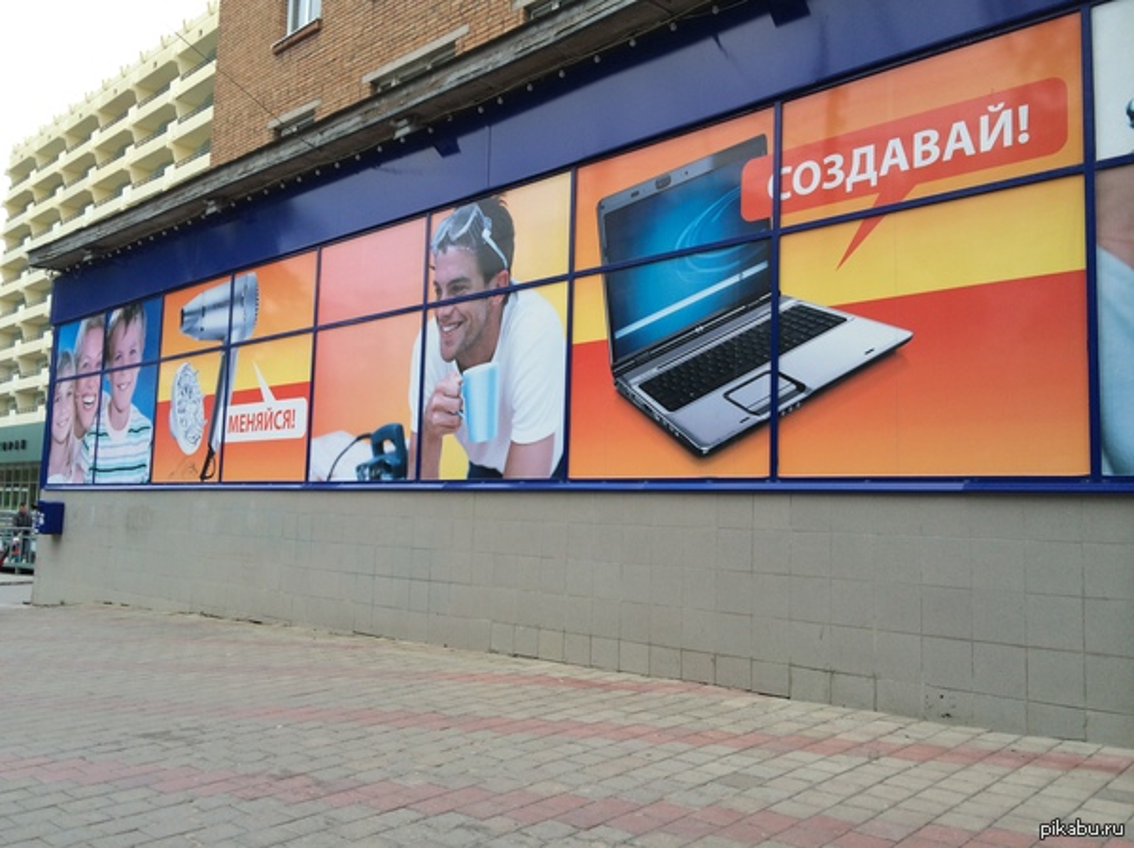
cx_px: 567
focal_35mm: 30
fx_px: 982
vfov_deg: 46.7
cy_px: 424
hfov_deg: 60.0
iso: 50
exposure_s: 1/120
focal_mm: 4.12
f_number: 2.2
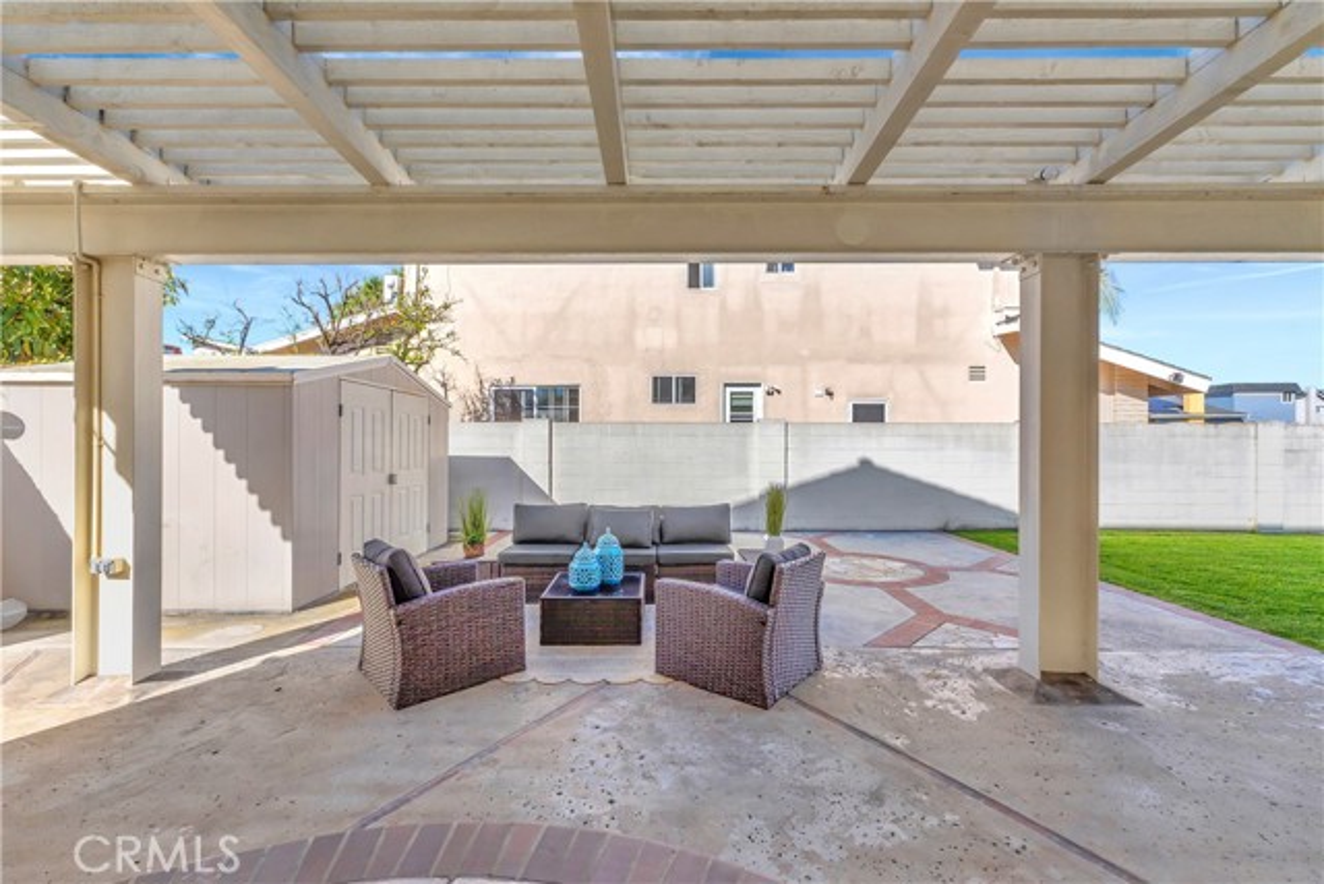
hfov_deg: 100.4
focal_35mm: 15
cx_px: 662
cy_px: 442
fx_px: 552
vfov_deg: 77.4
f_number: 11
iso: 125
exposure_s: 1/320
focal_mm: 10
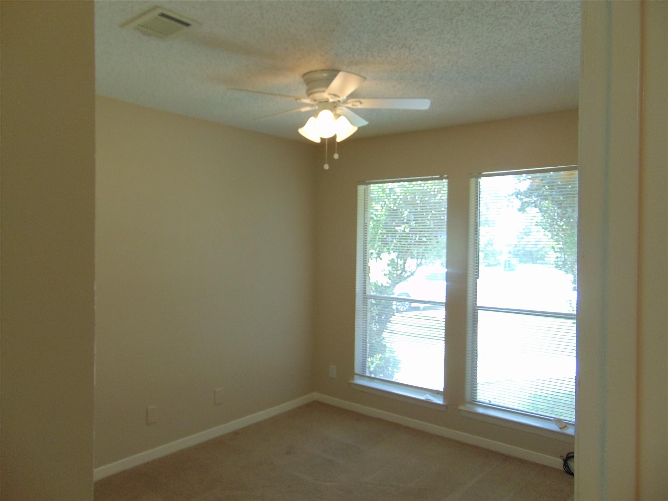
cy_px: 250
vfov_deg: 54.9
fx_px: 482
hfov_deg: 69.4
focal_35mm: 25
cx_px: 334
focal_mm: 4.5
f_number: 3
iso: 80
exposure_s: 1/50
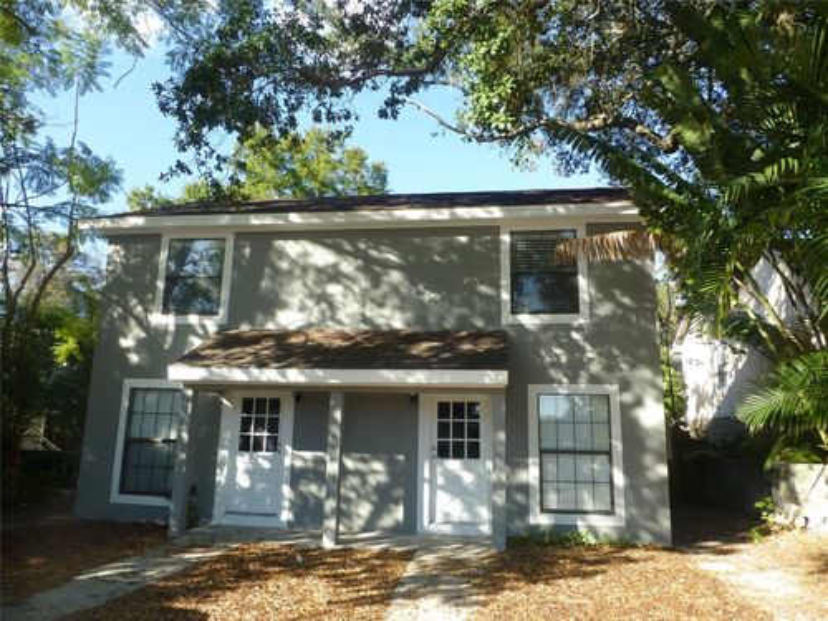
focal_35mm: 24
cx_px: 414
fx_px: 574
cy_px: 310
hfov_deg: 71.6
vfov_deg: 56.8
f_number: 4
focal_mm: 4.3
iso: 100
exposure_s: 1/200
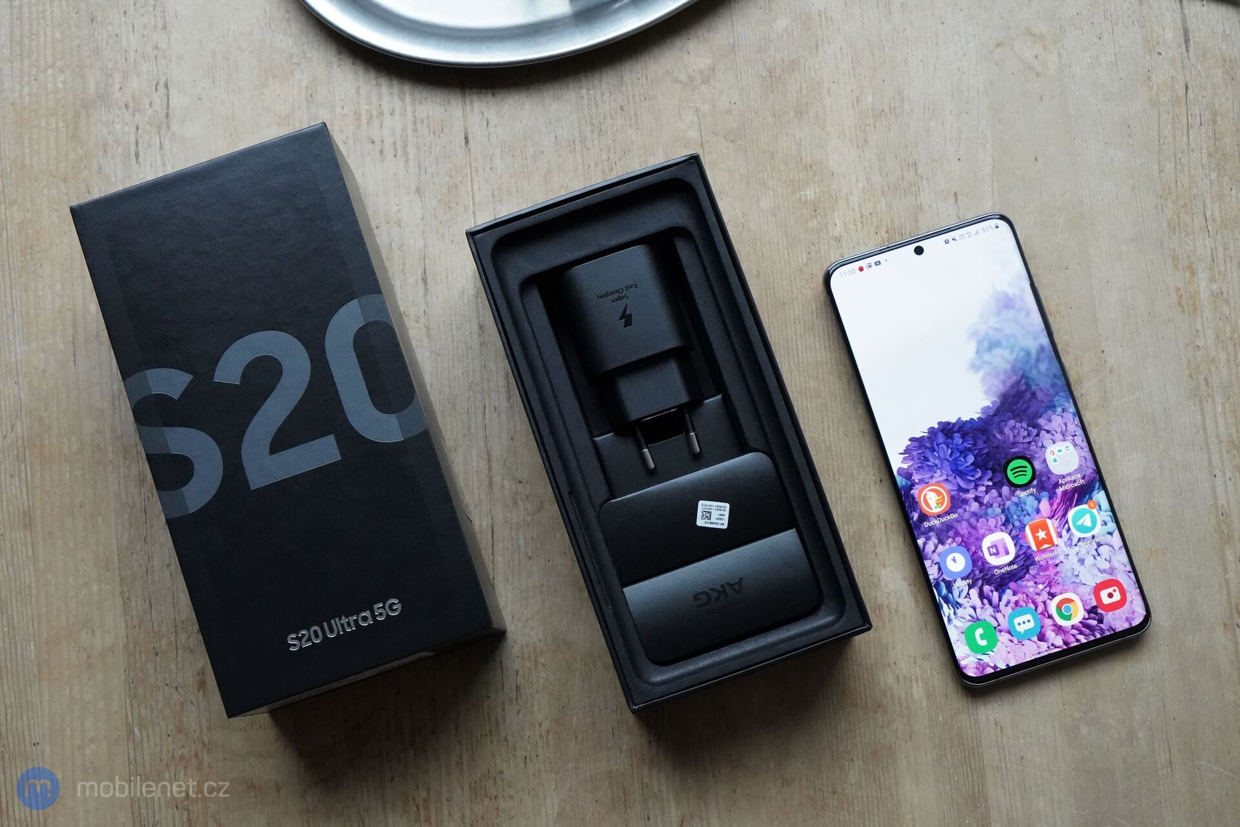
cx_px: 620
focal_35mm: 43
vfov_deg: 31.2
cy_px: 414
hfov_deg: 45.4
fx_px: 1481
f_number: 9
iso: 8000
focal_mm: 43
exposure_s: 1/200
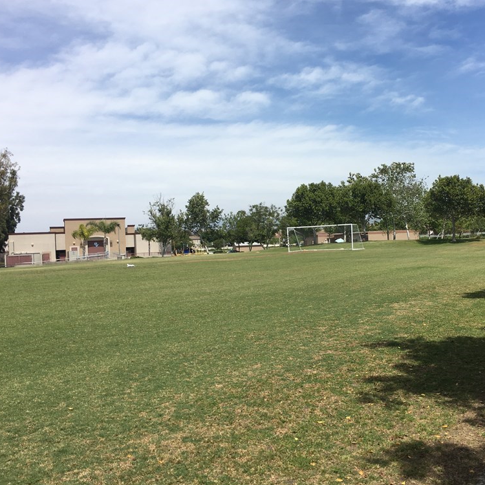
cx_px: 303
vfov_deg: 47.2
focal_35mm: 35
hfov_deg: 46.8
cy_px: 238
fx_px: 555
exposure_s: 1/1972
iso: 25
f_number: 2.2
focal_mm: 4.15
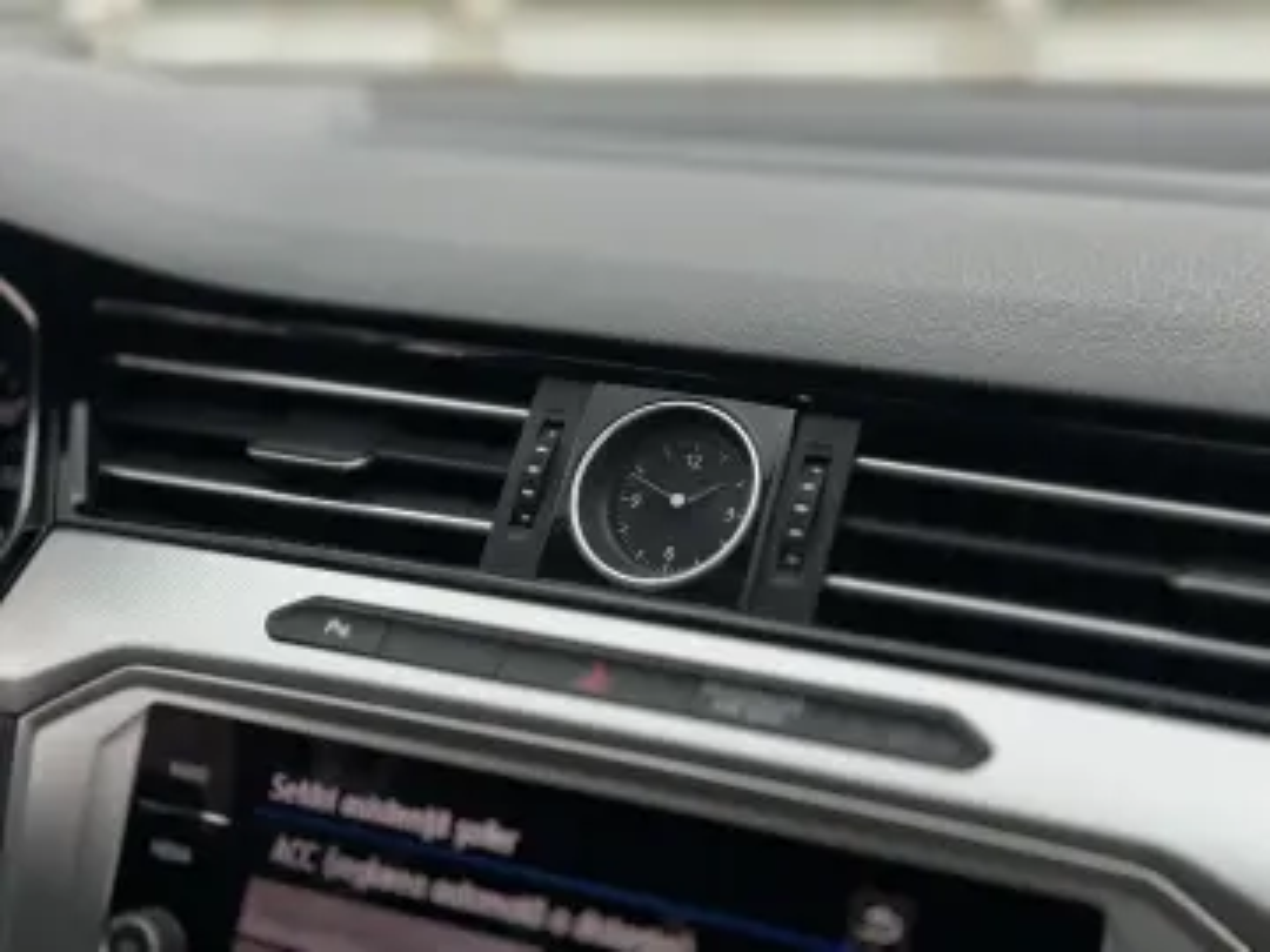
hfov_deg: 39.7
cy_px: 476
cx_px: 635
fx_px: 1761
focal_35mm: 48
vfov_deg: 30.3
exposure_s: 1/740
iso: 80
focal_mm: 6.86
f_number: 1.78
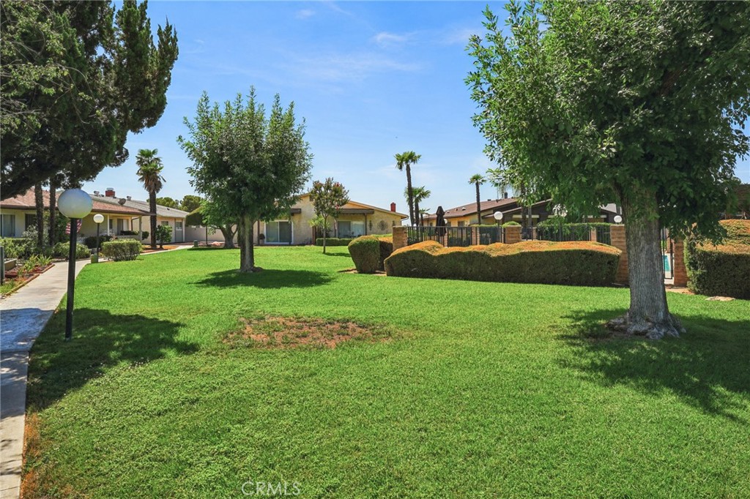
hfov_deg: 77.6
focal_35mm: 22
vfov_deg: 56.3
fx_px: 466
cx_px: 375
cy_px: 250
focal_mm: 22.4
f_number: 9
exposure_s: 1/500
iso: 100
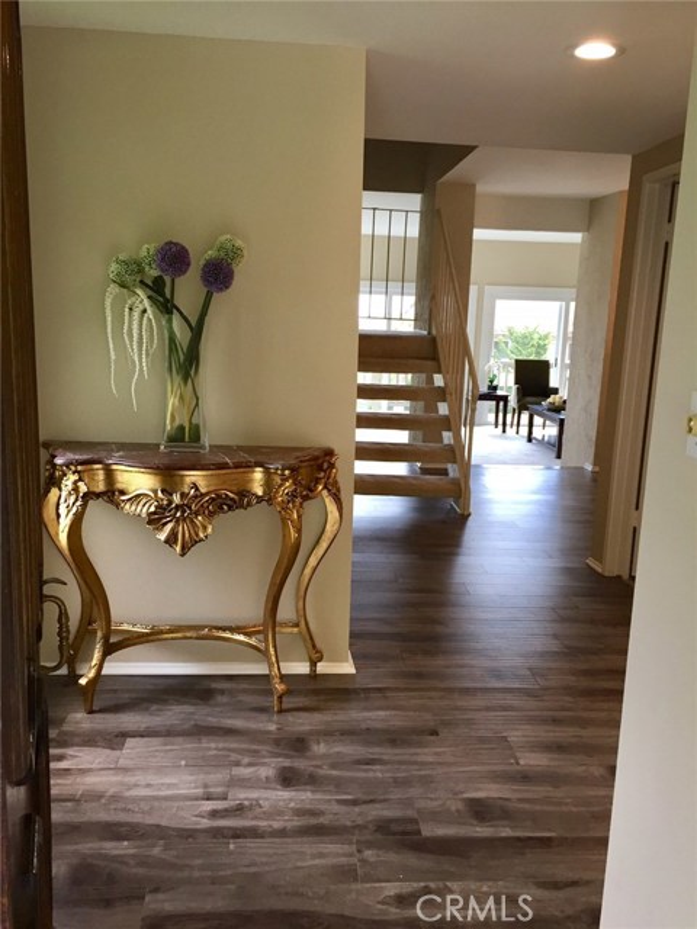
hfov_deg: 48.2
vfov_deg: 61.7
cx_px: 348
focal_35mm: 29
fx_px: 779
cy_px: 464
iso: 40
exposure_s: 1/30
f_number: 2.2
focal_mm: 4.15
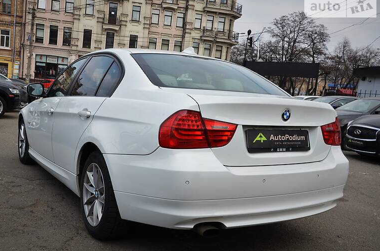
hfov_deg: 50.8
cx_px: 183
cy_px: 122
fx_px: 400
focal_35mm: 38
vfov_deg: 34.9
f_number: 8
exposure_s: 1/250
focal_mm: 24
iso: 140
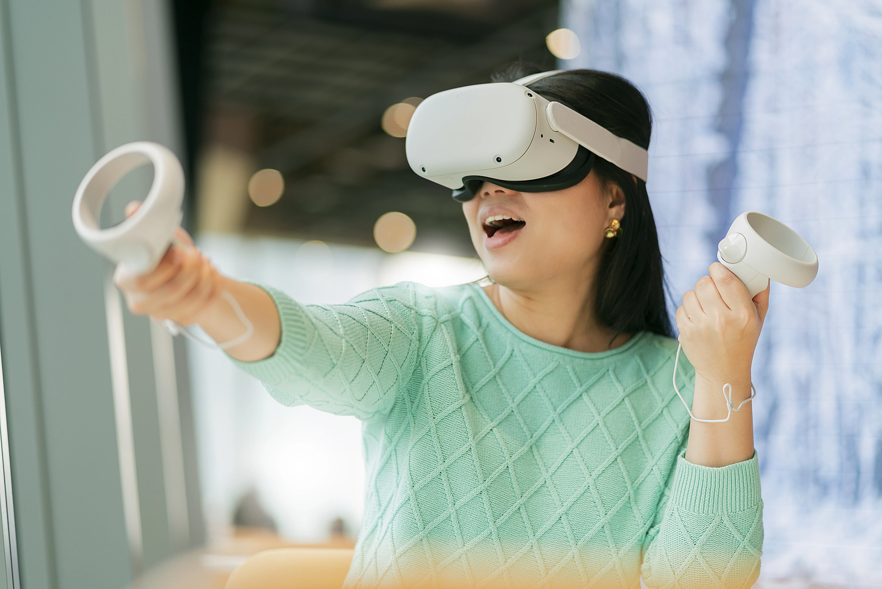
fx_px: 2083
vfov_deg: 16.1
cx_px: 441
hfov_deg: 23.9
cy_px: 294
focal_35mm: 85
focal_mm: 85
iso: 320
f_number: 1.8
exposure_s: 1/400
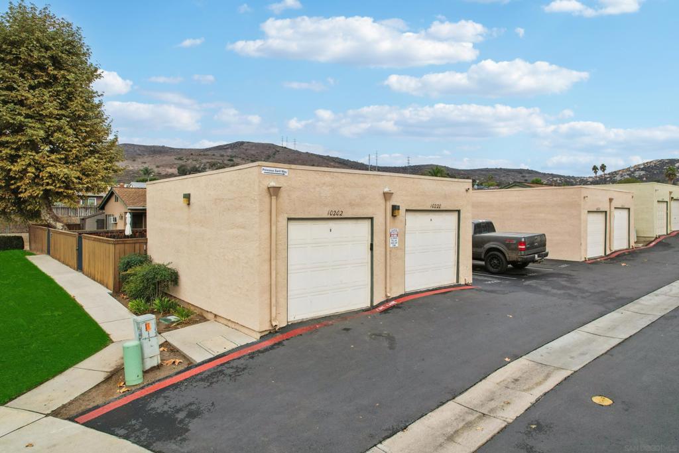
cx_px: 340
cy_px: 226
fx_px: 415
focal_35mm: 22
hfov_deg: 78.6
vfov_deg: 57.2
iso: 110
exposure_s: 1/800
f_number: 2.8
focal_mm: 8.4
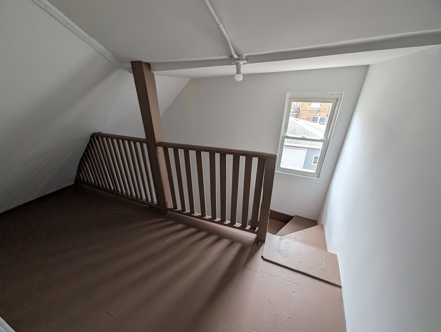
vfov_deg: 94.7
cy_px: 166
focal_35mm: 12
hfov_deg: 110.5
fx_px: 153
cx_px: 220
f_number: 1.7
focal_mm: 2.02
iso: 52
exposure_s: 1/113
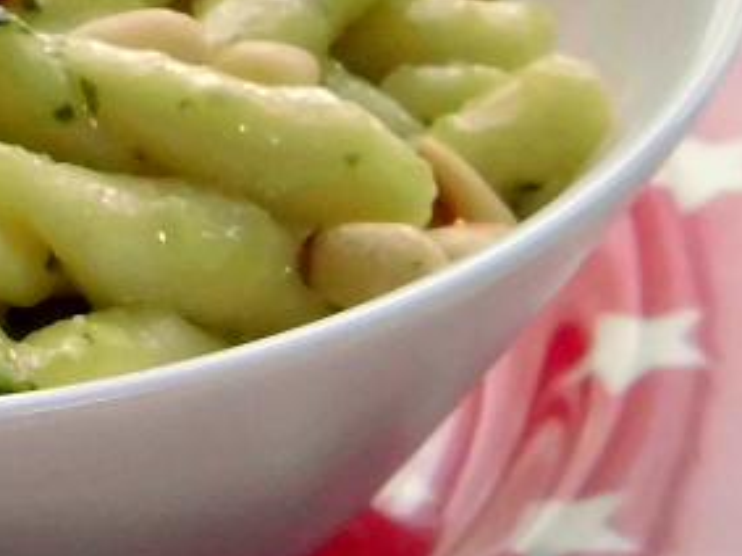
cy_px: -8
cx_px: -532
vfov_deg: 8.7
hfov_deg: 11.0
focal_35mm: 170
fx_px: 3642
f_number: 3.4
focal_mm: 8.3
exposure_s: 1/60
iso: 400
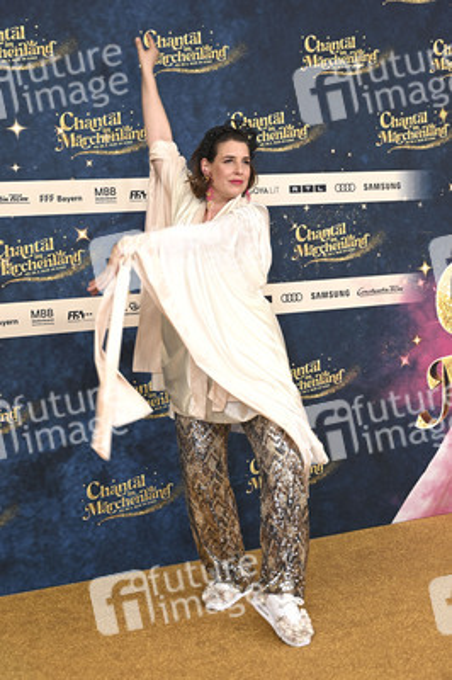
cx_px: 226
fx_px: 962
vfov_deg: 38.9
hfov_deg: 26.4
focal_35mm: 51
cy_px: 340
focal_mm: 51
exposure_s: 1/160
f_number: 2.8
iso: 250
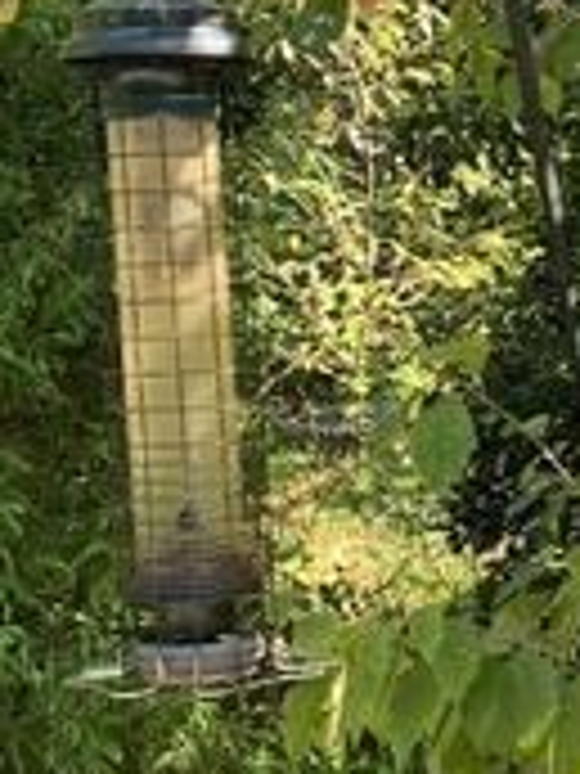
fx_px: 2368
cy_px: 594
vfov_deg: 18.4
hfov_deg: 12.9
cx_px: 964
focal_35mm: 106
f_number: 1.8
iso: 32
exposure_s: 1/122
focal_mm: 4.25
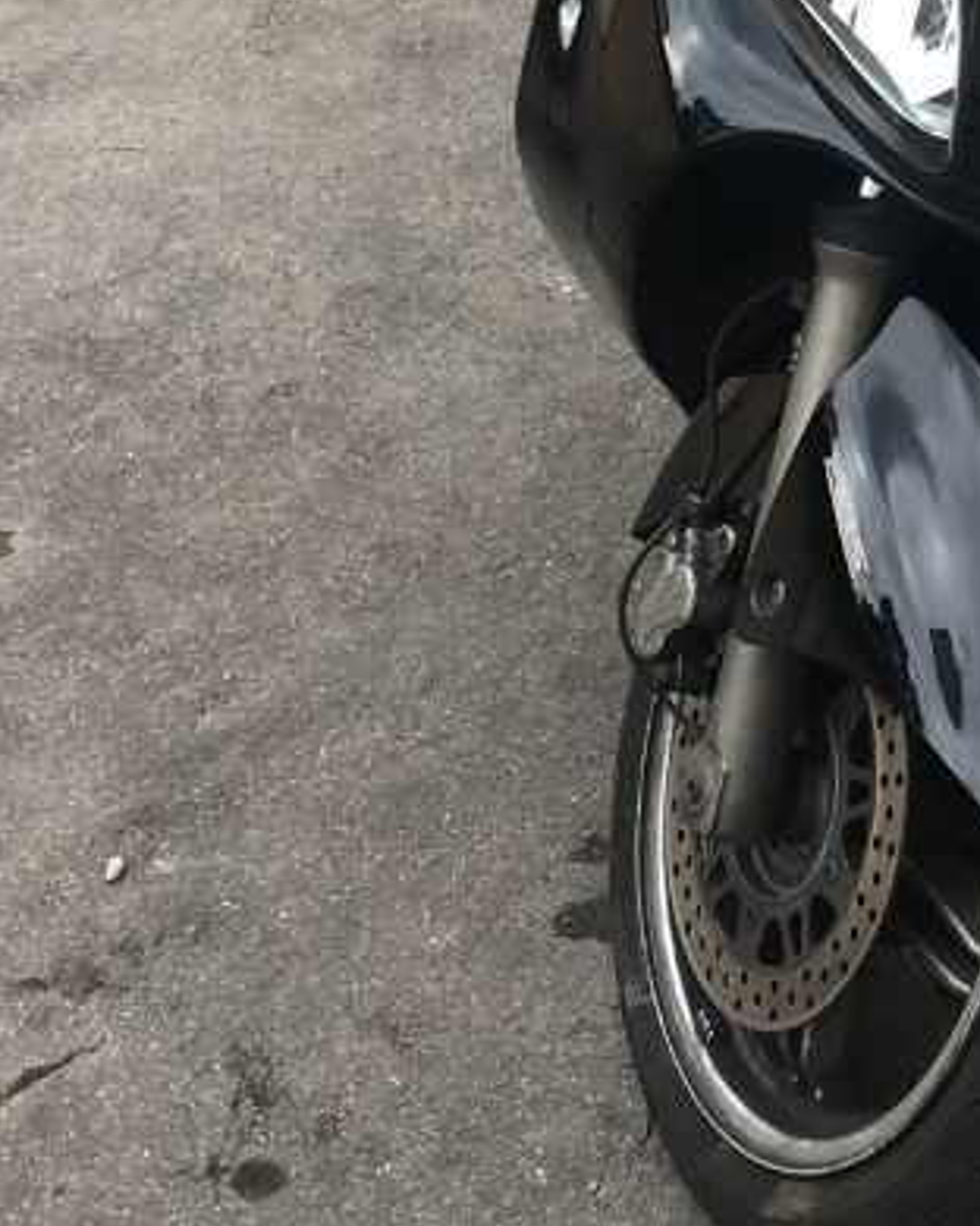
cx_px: 1124
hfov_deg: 16.0
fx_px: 3372
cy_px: -75
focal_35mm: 93
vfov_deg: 19.8
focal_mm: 4.15
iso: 25
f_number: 2.2
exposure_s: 1/202
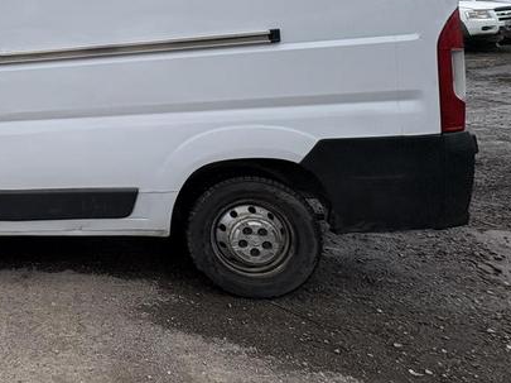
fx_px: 457
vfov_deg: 41.4
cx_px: -29
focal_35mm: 31
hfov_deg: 46.1
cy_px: 30
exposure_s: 1/944
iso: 40
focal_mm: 2.22
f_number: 2.2
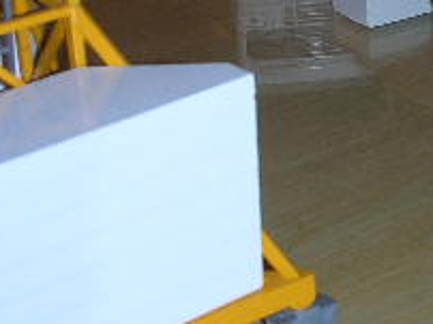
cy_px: 69
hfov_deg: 13.1
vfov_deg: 10.1
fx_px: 1824
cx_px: 555
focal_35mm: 146
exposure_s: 1/60.1
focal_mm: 7.7
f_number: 3.5
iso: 50
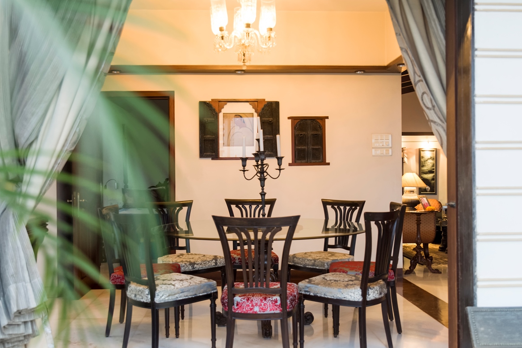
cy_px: 174
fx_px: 536
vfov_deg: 35.9
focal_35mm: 37
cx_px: 261
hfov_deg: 51.9
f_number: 3.2
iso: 1100
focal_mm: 24
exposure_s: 1/60
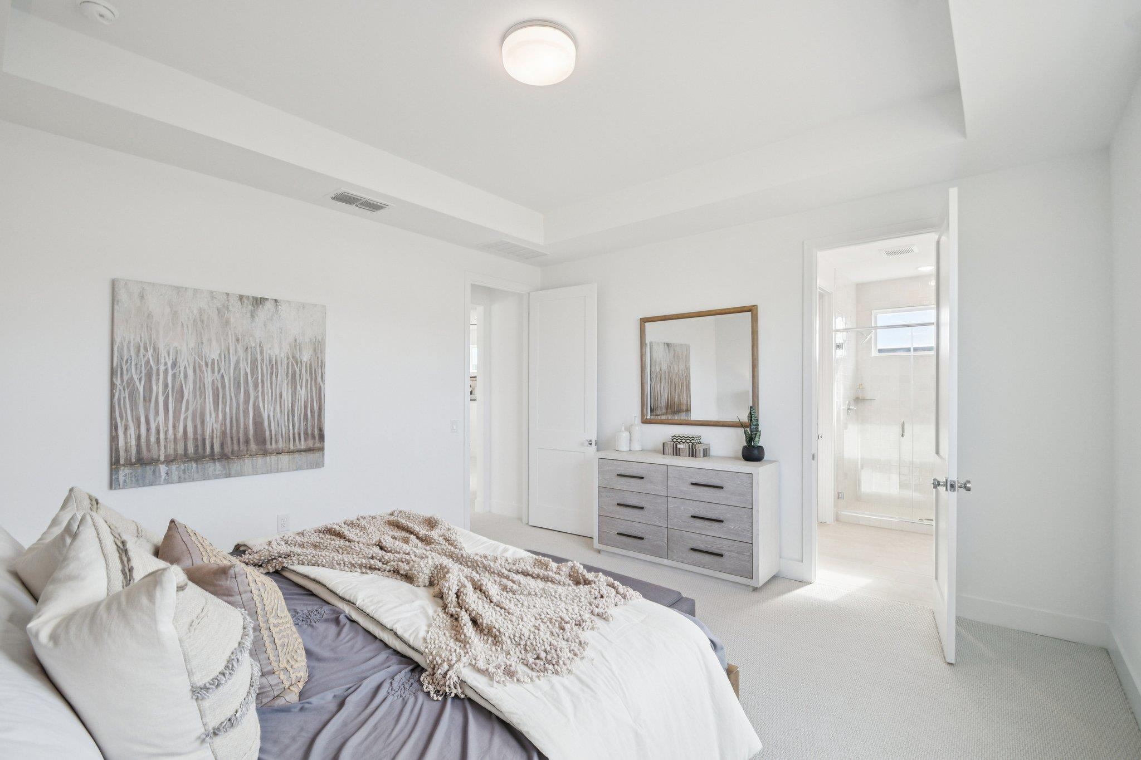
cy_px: 380
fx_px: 475
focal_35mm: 15
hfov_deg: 100.4
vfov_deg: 77.3
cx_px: 570
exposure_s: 1/50
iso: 400
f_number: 8
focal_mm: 10
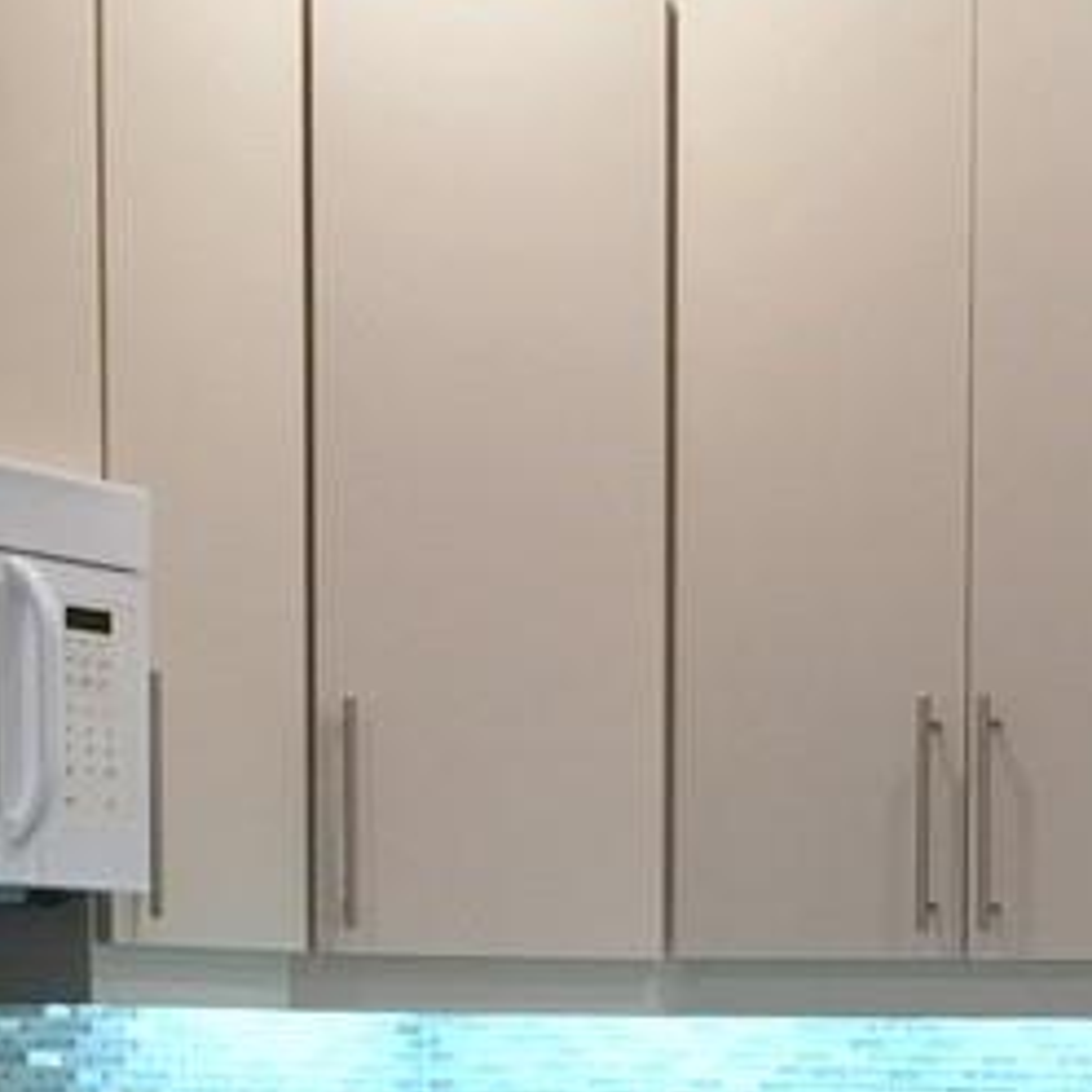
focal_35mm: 106
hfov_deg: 16.1
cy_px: 1361
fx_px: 3783
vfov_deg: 15.7
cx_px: 1052
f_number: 2.2
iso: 40
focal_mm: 4.15
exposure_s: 1/15
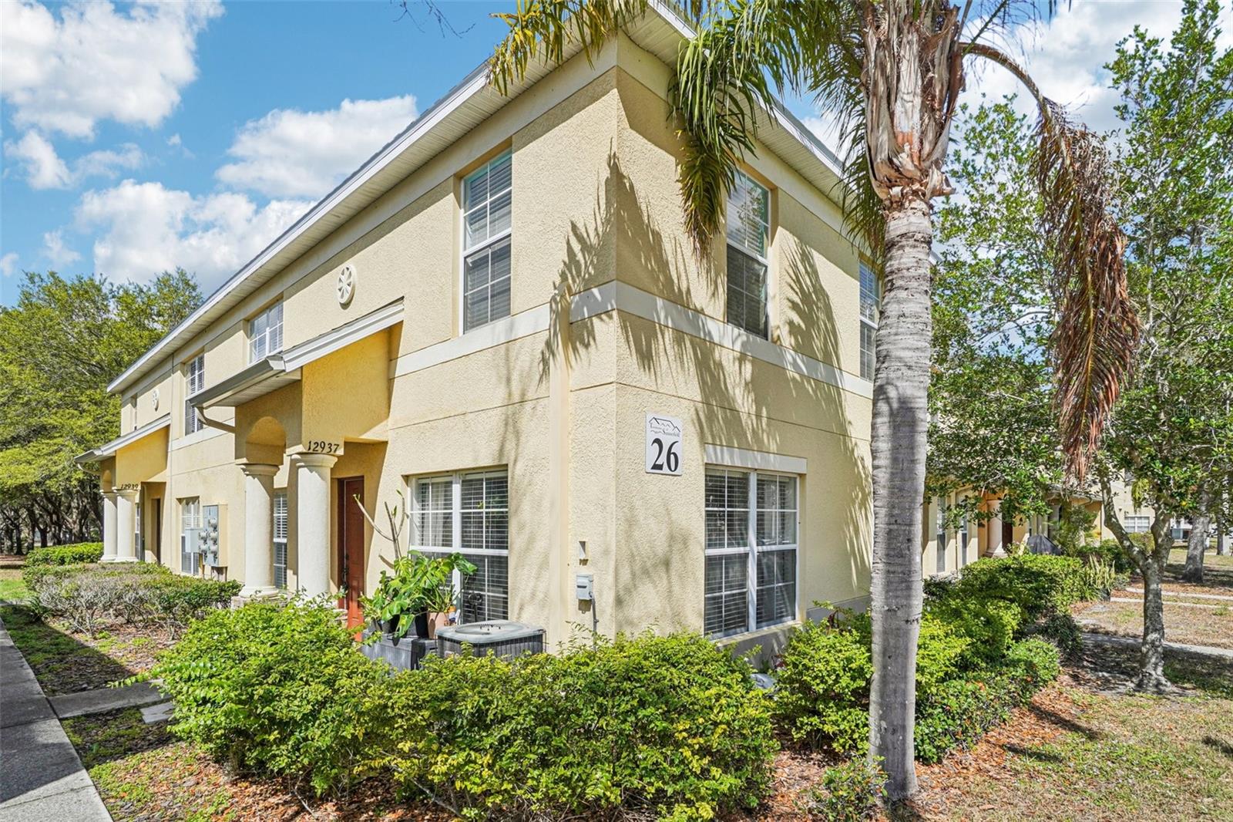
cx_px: 616
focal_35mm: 16
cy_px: 411
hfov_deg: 95.0
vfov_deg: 72.0
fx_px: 565
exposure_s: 1/500
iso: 100
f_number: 8
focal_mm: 11
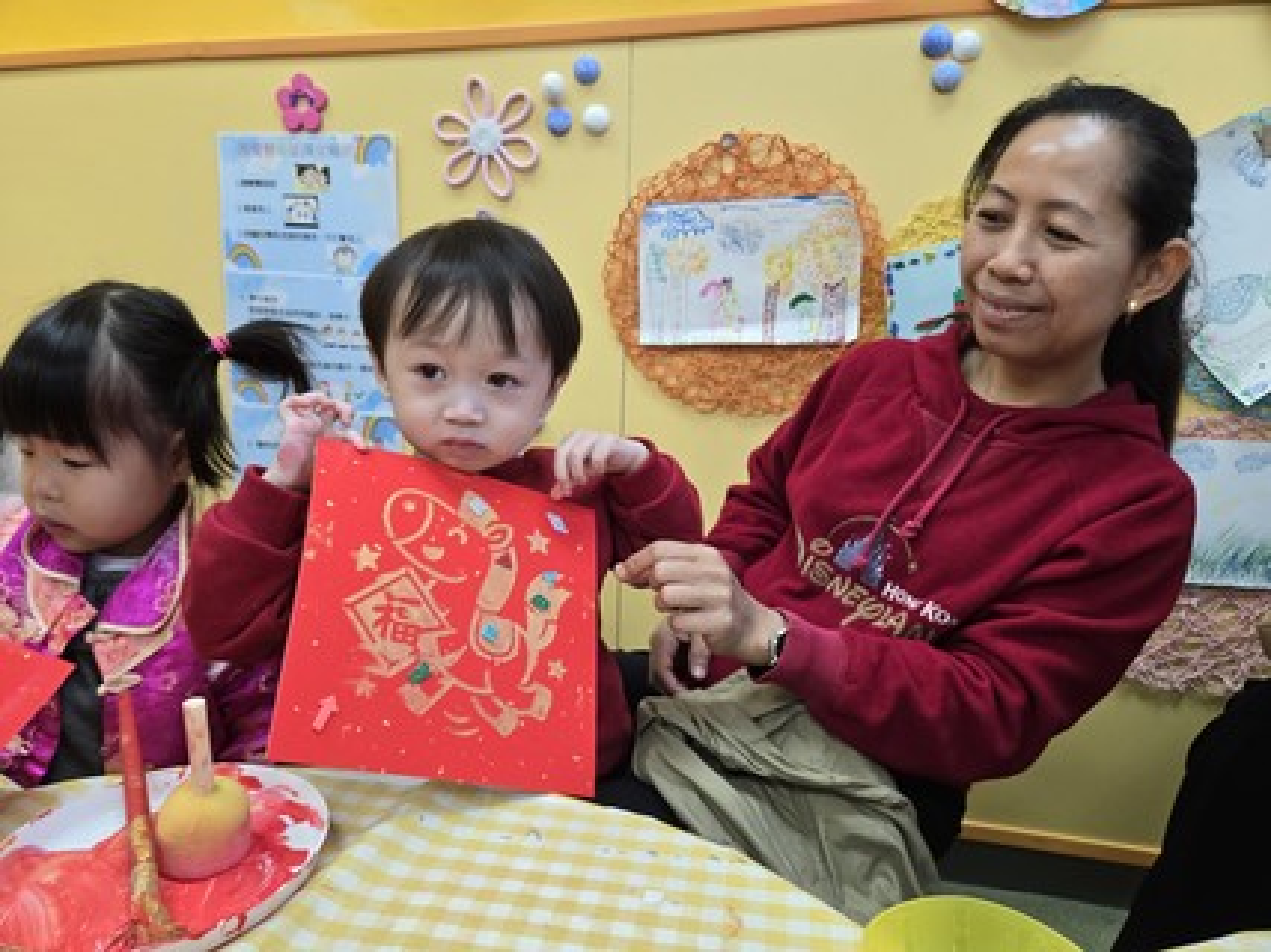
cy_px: 476
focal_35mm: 23
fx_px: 844
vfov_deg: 58.9
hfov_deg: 73.9
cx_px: 636
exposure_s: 1/180
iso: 125
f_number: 1.8
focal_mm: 5.4
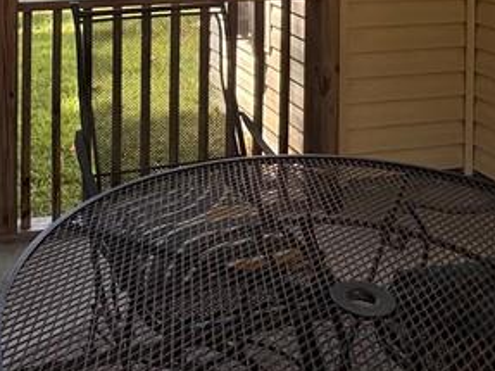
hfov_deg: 37.3
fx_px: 715
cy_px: -104
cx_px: 124
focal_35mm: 50
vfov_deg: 25.3
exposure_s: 1/508
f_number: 2.2
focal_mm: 2.22
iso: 40
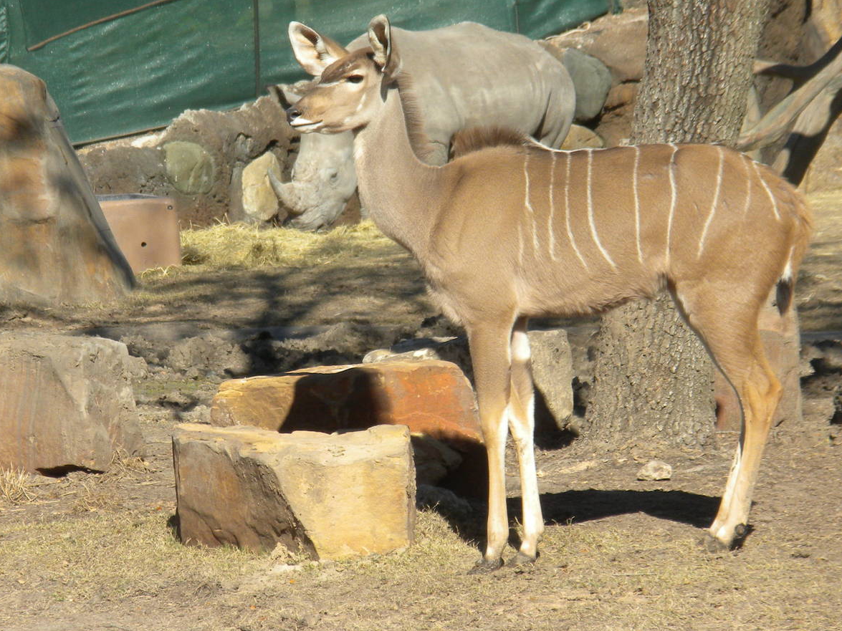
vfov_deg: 4.6
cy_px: 300
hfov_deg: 6.1
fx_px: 7880
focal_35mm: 324
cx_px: 325
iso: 96
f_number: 5.2
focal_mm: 42.1
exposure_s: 1/543
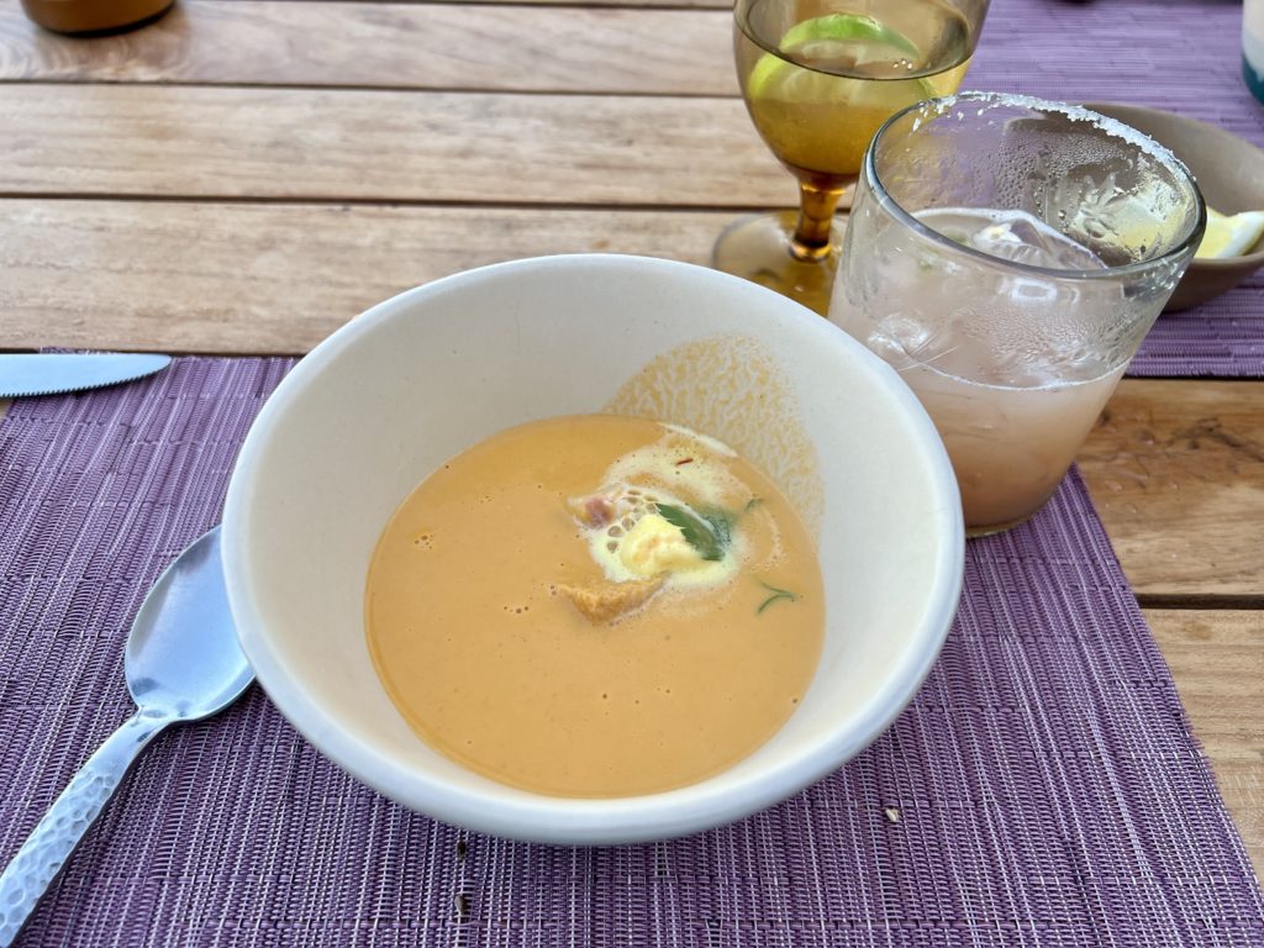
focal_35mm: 26
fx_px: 949
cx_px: 632
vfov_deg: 53.1
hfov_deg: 67.3
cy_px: 474
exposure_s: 1/207
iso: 40
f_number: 1.5
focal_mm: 5.7
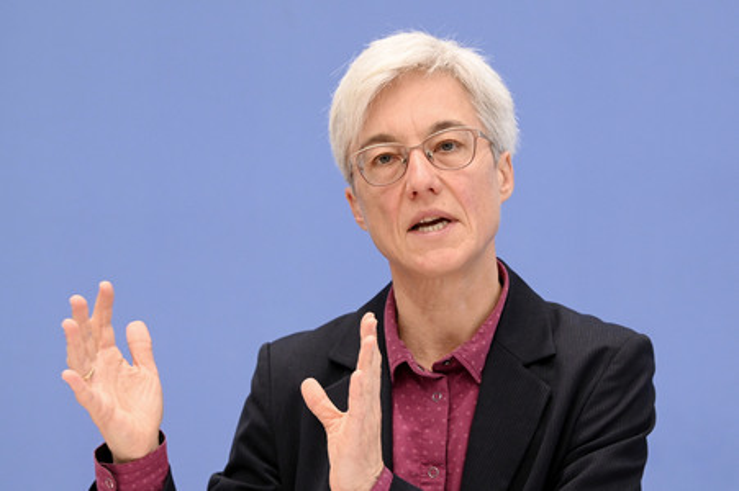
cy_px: 246
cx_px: 370
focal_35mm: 120
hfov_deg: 17.1
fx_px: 2461
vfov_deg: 11.4
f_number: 5
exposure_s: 1/400
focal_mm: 120
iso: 3200
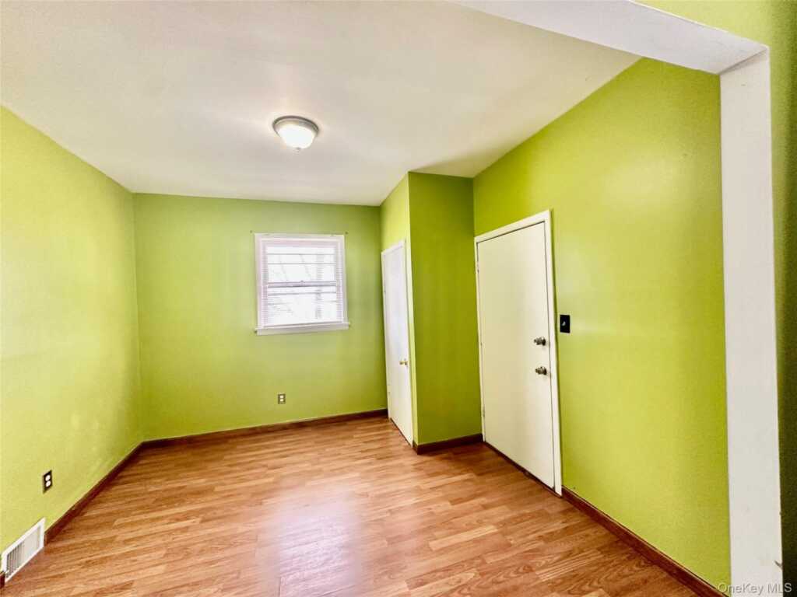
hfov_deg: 102.1
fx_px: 322
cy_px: 298
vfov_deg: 85.7
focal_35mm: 14
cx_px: 398
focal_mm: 2.22
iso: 320
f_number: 2.2
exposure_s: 1/60
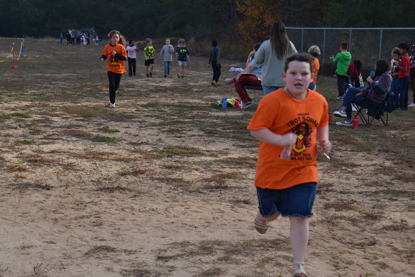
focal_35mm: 82
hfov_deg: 24.6
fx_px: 951
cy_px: 138
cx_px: 208
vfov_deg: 16.6
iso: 100
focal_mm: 55
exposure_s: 1/200
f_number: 7.1
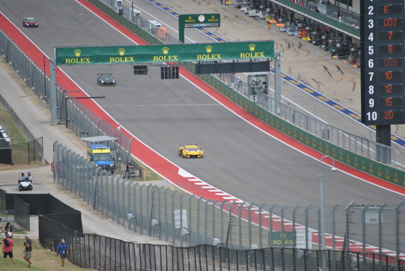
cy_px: 136
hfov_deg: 6.9
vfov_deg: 4.6
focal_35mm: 300
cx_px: 202
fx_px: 3378
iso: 220
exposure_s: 1/500
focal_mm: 200
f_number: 5.6
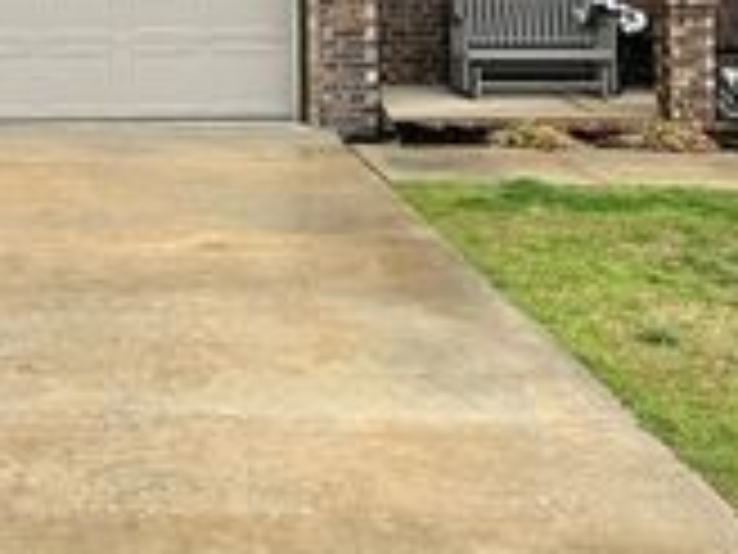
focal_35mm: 73
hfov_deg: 26.2
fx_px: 1556
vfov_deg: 18.8
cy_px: -151
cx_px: 148
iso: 80
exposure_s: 1/1230
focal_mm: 6.76
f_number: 1.78
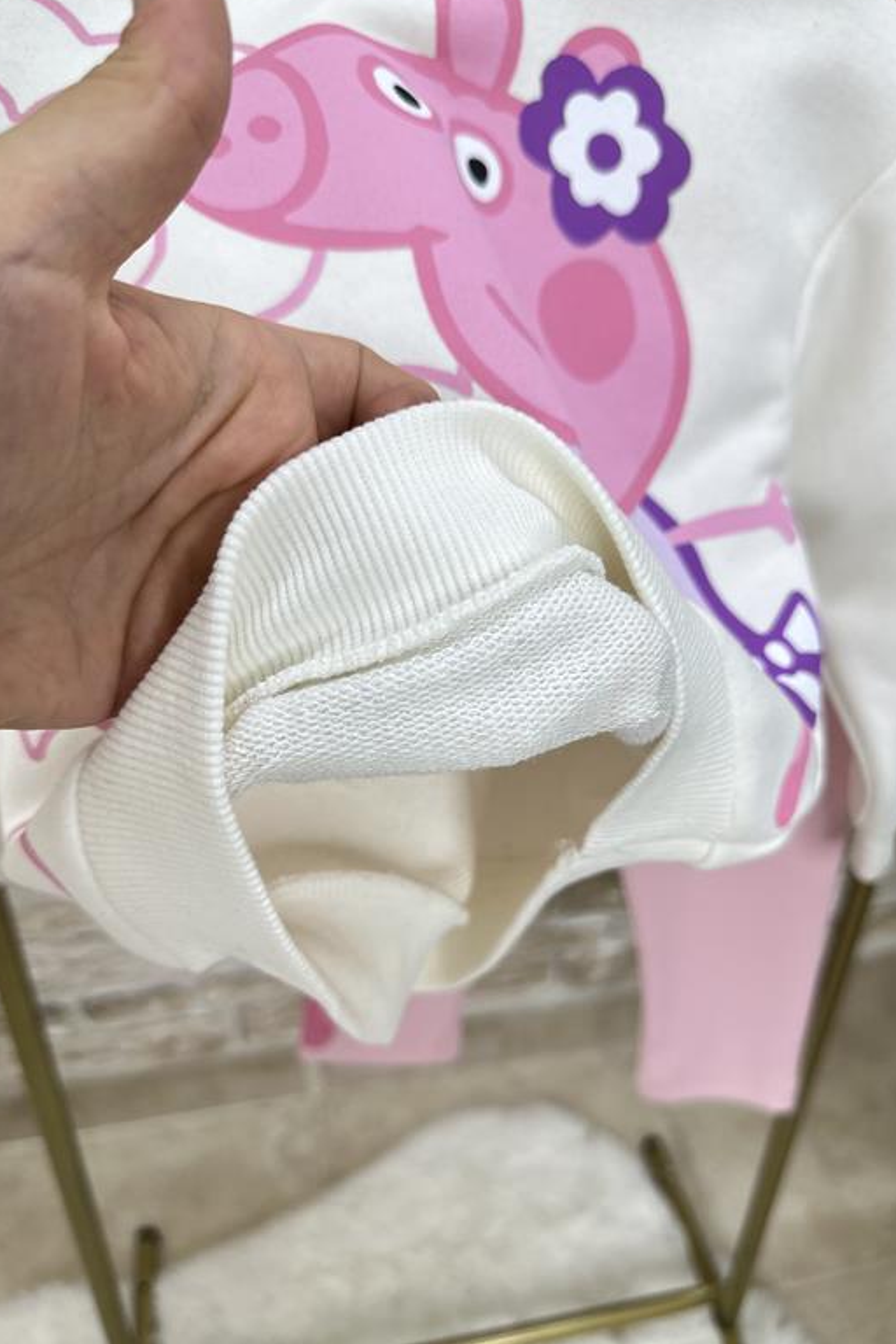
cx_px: 478
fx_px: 971
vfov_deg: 69.4
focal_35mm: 26
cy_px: 674
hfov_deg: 49.5
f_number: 1.78
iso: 64
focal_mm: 6.86
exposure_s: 1/100
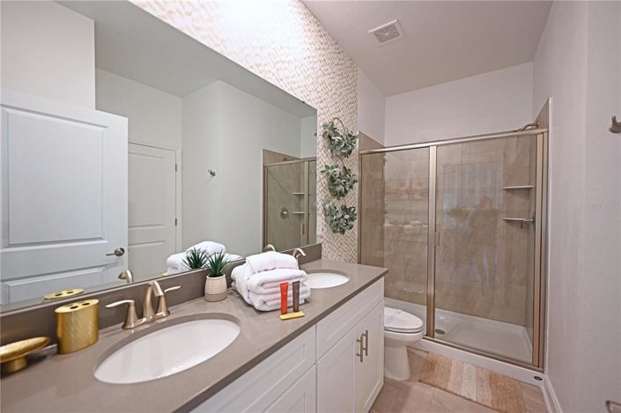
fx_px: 241
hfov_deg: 104.3
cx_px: 310
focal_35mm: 14
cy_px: 206
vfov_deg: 81.1
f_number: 2.8
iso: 640
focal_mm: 14
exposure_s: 1/125
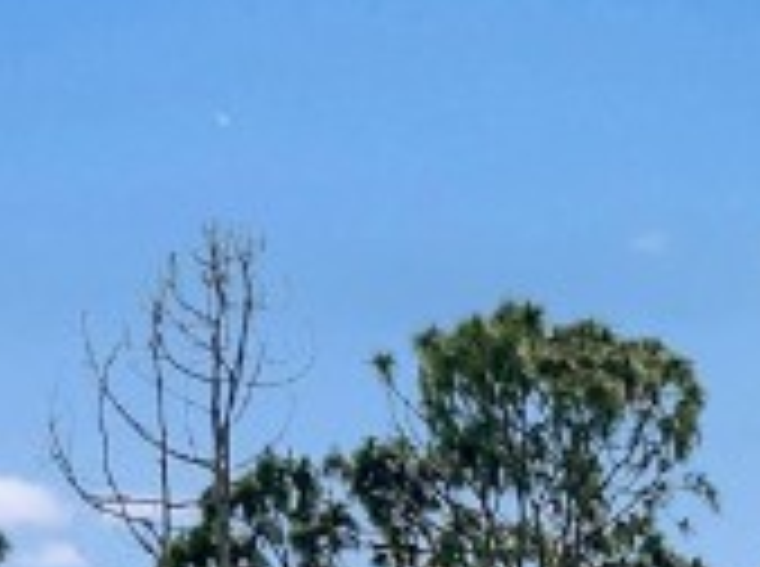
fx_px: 3462
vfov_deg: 8.9
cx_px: 1574
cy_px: 1066
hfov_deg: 11.2
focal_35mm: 158
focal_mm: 5.7
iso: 50
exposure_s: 1/11364
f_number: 1.5
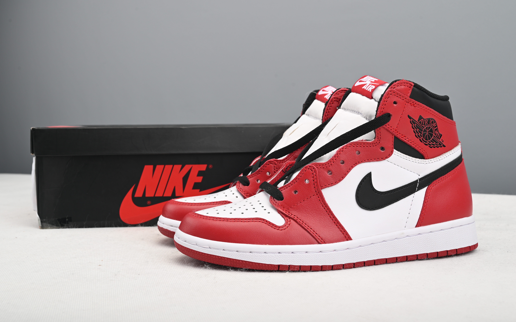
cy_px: 157
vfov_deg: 29.9
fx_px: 605
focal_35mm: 43
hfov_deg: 46.2
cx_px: 257
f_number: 11
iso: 100
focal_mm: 42
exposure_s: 1/200
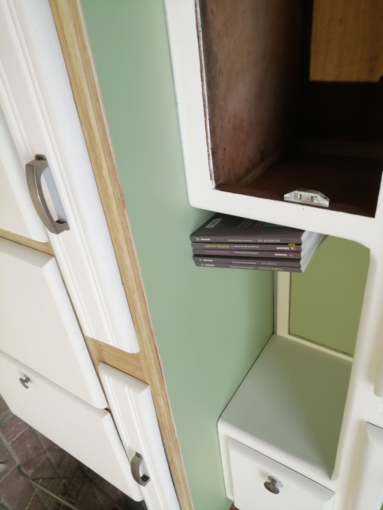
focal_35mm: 26
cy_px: 255
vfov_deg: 67.3
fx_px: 384
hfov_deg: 53.1
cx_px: 192
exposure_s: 1/33.3
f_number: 1.8
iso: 100
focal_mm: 3.62
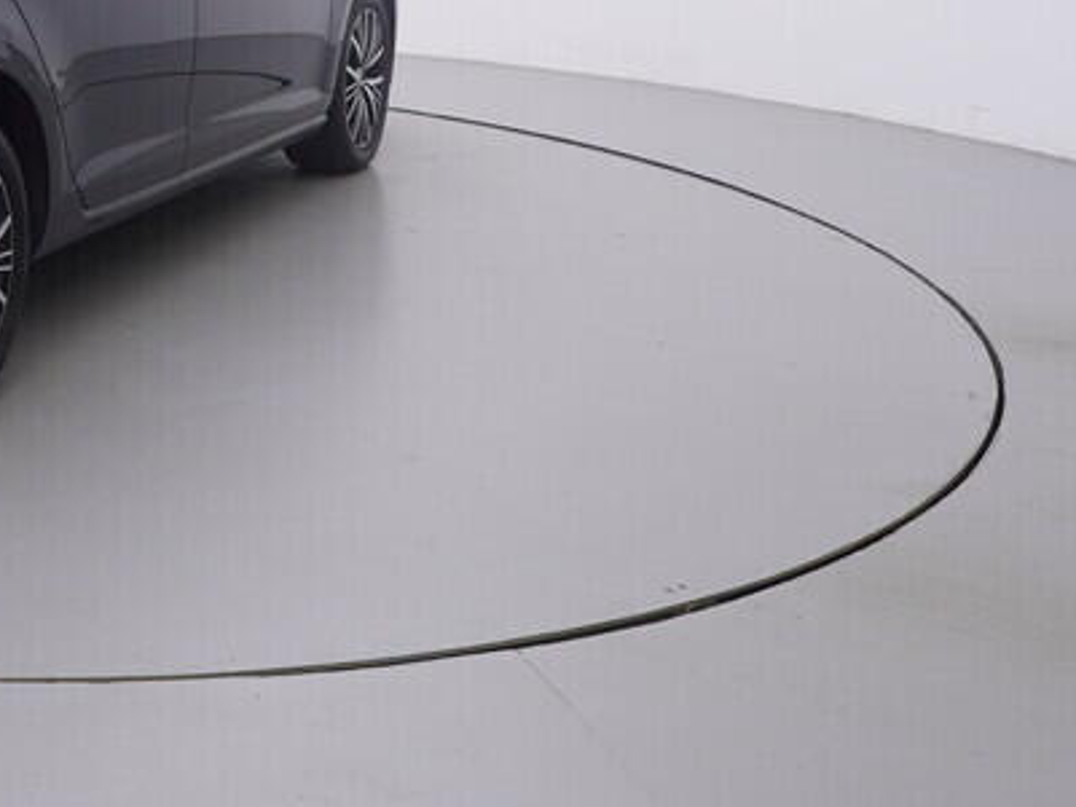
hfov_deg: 29.8
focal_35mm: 55
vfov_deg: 25.1
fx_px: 1717
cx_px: -212
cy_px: -8
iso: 200
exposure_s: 1/80
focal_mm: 15
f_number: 5
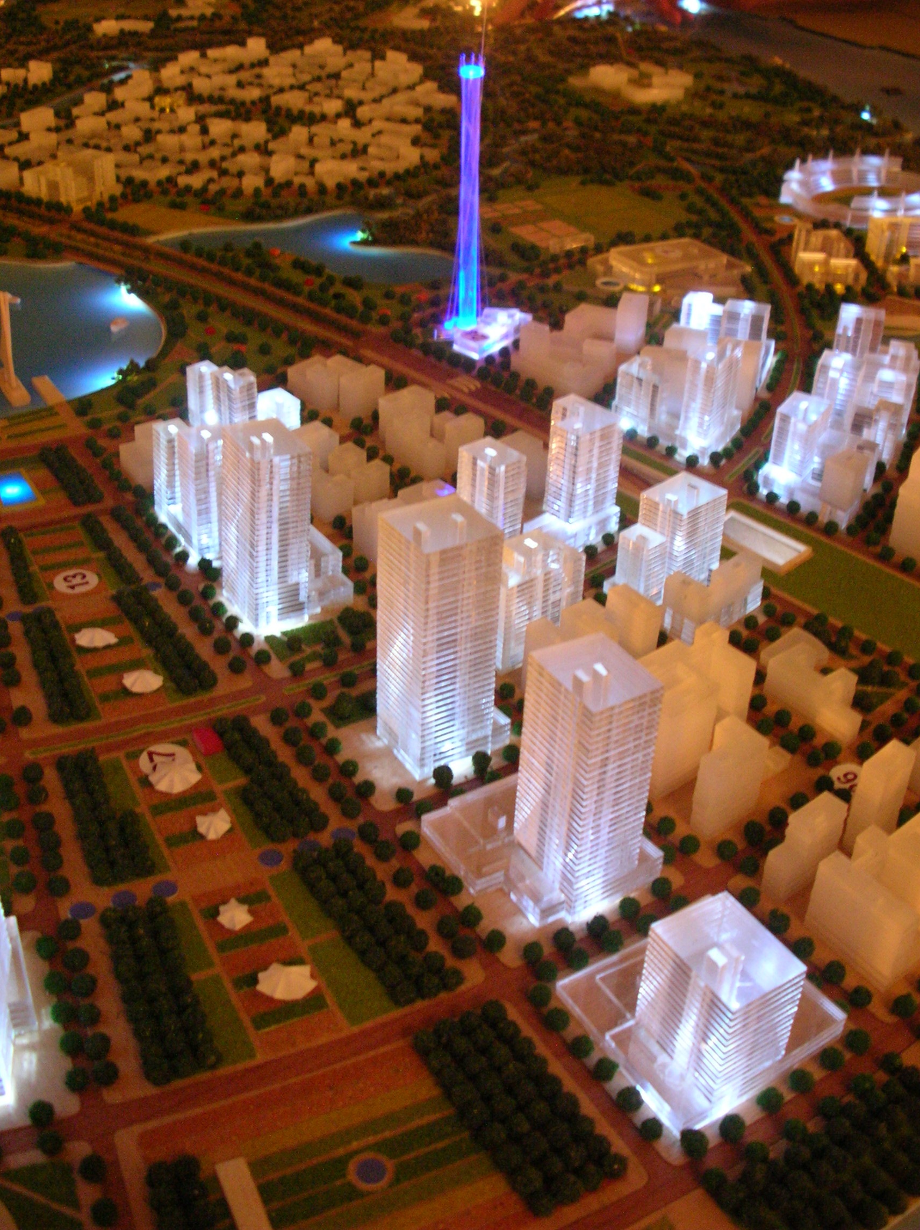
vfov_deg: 46.8
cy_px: 615
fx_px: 1420
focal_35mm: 40
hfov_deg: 35.9
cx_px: 460
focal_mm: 6.6
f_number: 3
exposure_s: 1/5.2
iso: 200
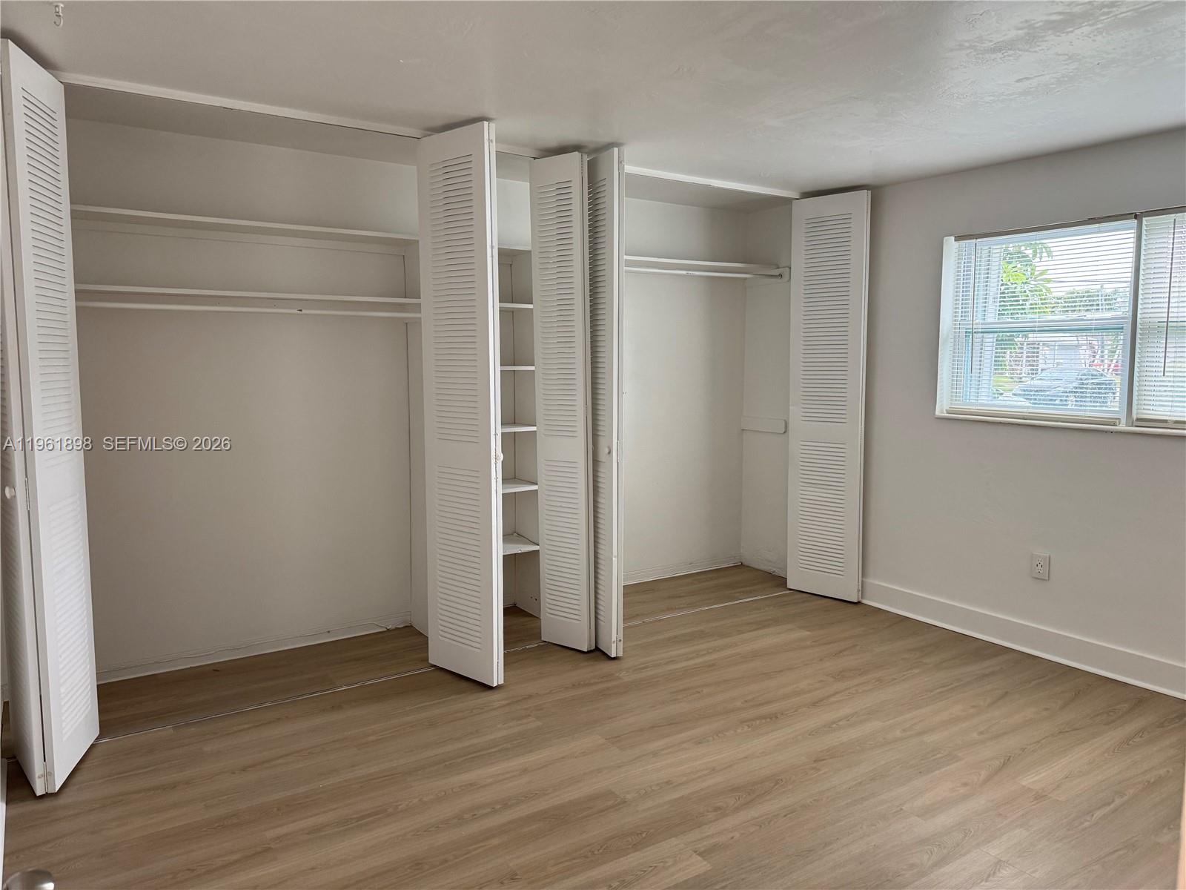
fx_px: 822
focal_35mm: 24
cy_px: 445
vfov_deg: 56.8
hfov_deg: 71.6
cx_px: 593
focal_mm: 6.76
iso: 250
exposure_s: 1/60
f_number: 1.78
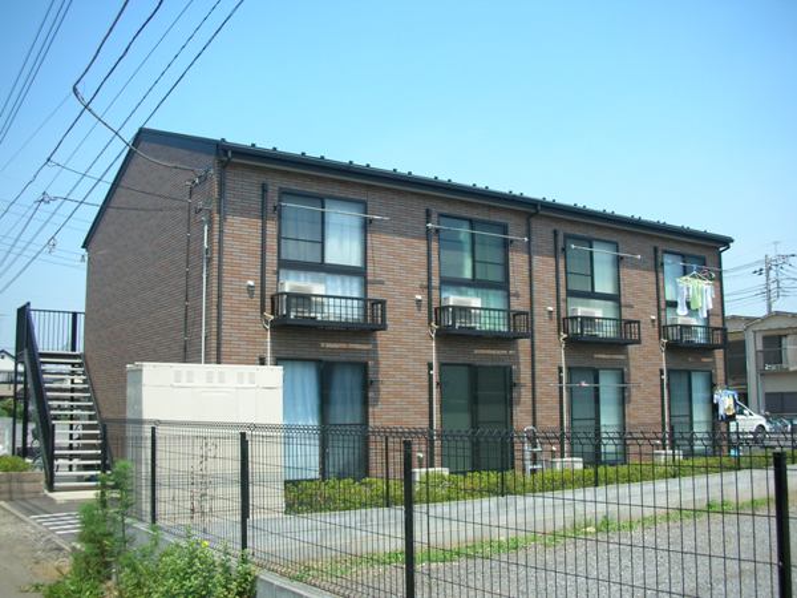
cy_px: 299
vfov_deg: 40.7
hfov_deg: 52.6
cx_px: 398
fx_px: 806
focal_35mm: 35
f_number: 8.5
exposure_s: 1/82.8
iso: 71
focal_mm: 5.8
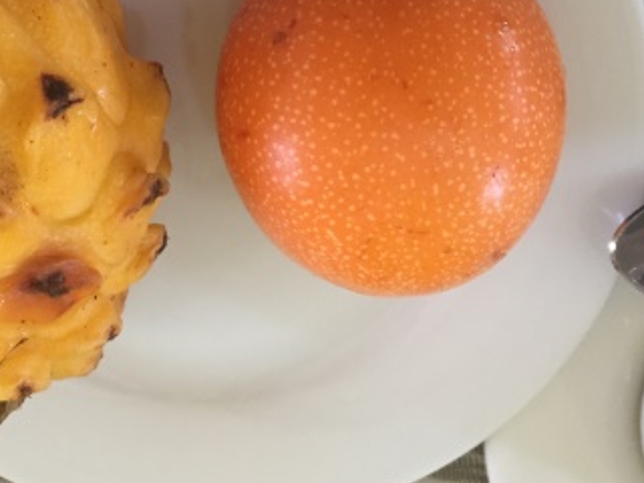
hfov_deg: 32.8
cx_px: 193
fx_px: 1079
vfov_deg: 24.8
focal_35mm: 58
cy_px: 87
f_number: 2.2
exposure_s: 1/30
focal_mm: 4.15
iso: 125
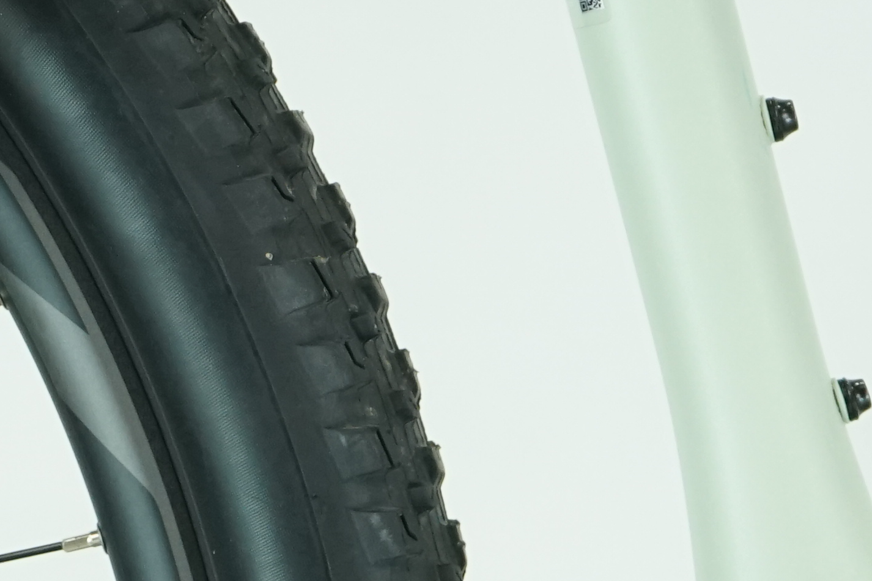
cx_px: 161
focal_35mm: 202
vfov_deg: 6.6
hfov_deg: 10.2
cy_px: 1112
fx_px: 4891
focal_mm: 48
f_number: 5.6
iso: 1600
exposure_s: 1/200
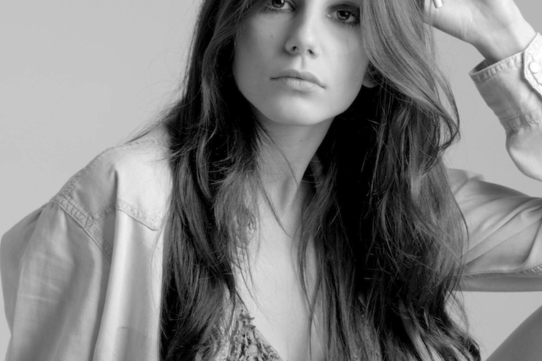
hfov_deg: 14.1
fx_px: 2183
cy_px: 127
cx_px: 362
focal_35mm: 145
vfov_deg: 9.5
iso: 100
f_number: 8
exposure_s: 1/160
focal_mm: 105
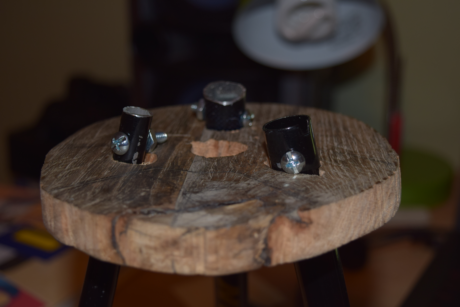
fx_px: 728
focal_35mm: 57
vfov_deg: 23.8
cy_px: 154
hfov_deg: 35.1
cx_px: 230
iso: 280
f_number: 4.8
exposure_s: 1/60
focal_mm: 38
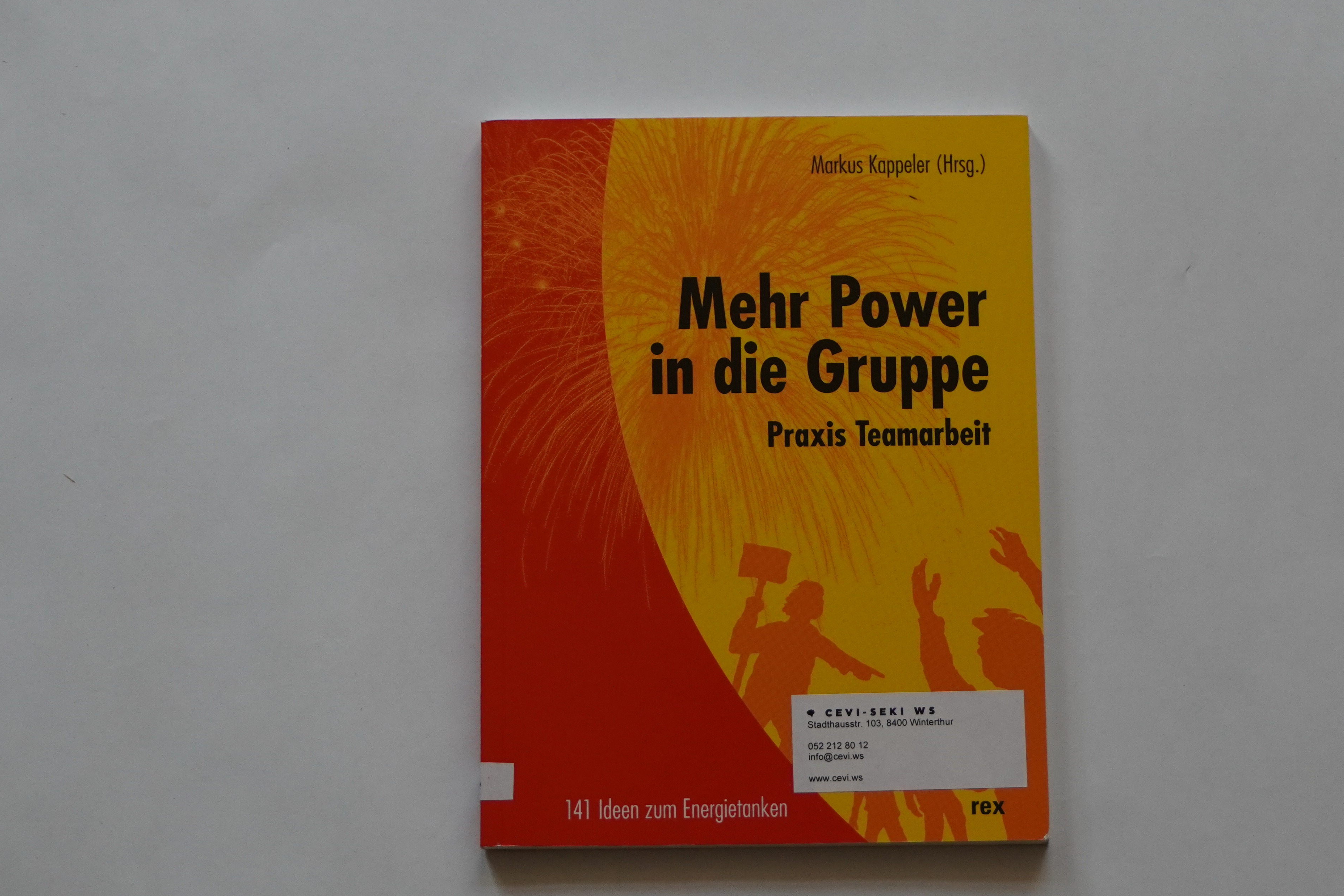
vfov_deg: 14.4
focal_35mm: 95
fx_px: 3546
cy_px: 547
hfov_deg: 21.4
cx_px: 756
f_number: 5.6
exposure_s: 1/160
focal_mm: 40
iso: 800
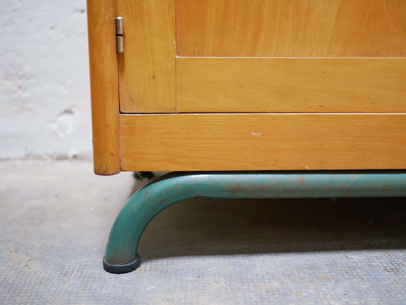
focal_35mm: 40
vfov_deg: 36.0
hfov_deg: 46.8
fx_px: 469
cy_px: 152
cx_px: 203
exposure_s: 1/60
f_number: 1.7
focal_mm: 20
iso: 400
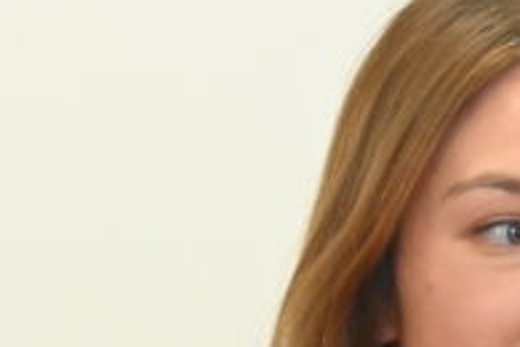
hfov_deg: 4.8
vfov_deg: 3.2
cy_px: 703
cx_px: -280
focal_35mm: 430
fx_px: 6211
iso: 10000
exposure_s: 1/100
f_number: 6.3
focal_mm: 82
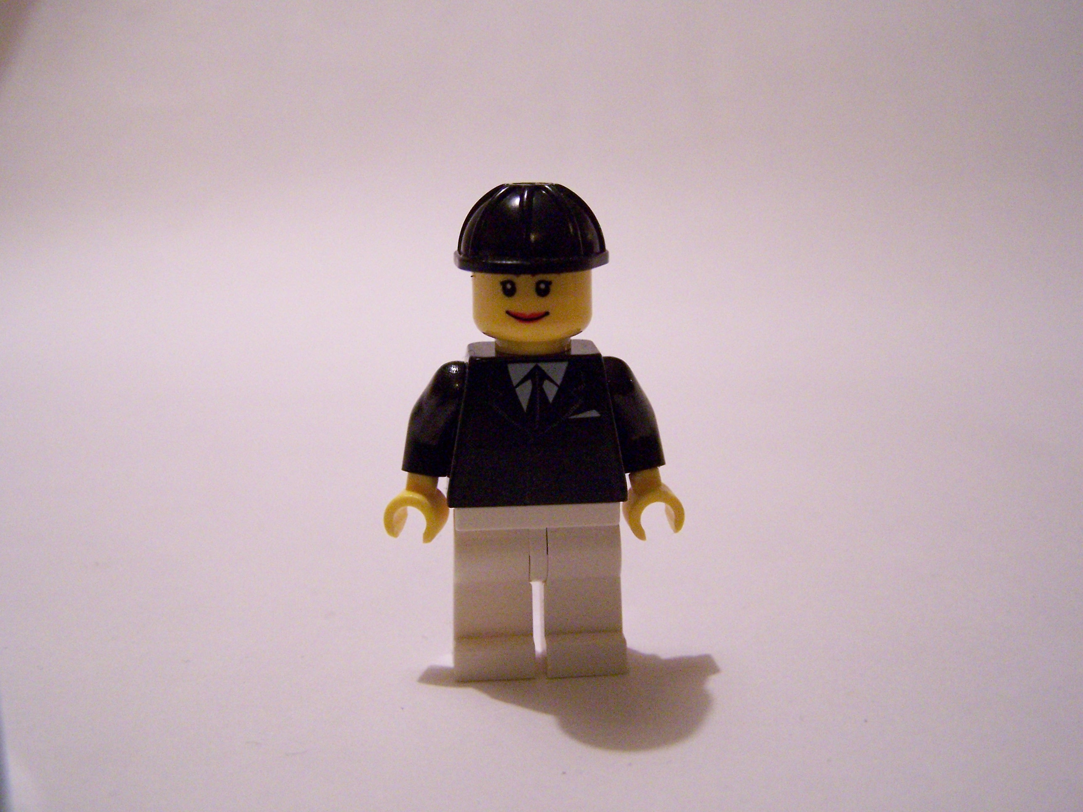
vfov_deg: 37.7
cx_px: 542
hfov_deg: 49.0
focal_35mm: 38
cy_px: 406
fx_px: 1189
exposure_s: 1/30
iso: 400
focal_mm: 6.3
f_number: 2.8
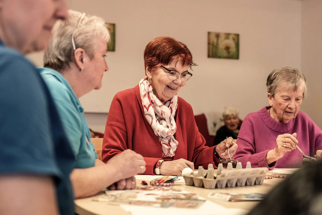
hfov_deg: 38.2
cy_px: 108
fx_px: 465
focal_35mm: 52
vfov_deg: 26.0
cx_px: 161
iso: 400
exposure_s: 1/500
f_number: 1.8
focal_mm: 35
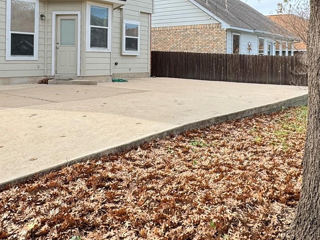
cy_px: 59
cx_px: 175
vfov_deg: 37.7
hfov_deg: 50.1
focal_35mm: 37
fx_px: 342
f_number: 2.2
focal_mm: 2.22
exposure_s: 1/281
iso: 40
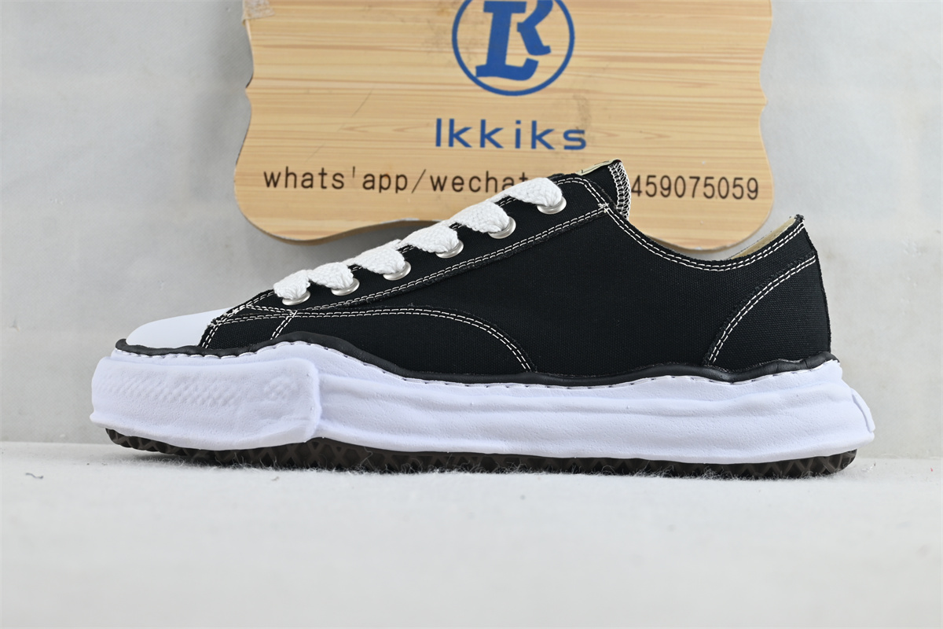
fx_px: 1139
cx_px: 472
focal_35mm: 44
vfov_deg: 30.8
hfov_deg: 45.0
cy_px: 314
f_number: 4.8
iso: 100
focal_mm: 29
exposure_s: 1/40
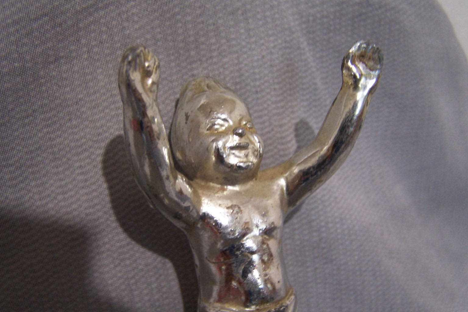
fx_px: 520
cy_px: 177
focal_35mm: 40
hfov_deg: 48.5
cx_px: 232
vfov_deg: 33.4
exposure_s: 1/8
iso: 140
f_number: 2.8
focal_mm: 6.3
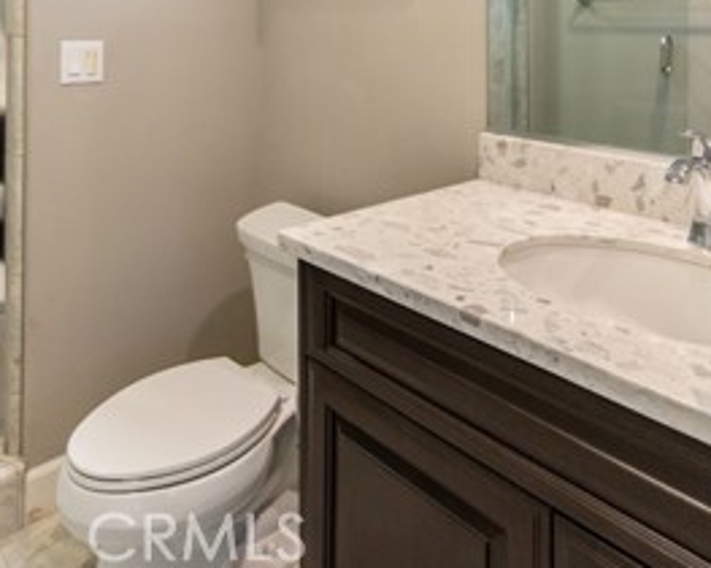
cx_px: 314
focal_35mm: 32
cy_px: 0
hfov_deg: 55.6
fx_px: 673
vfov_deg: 40.2
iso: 560
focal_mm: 14
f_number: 2.8
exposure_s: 1/125
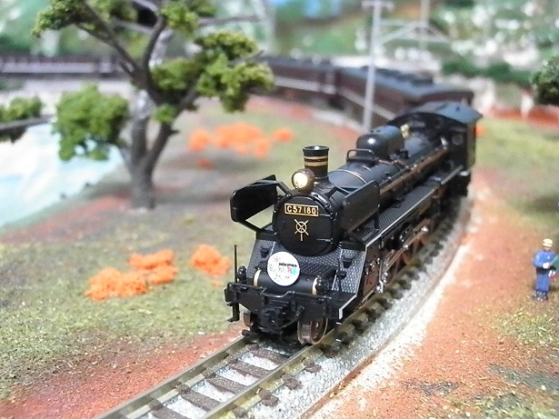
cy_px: 210
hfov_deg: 45.8
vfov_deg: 35.1
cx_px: 280
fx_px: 662
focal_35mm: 41
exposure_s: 1/20
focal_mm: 7.3
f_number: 3.9
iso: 3200
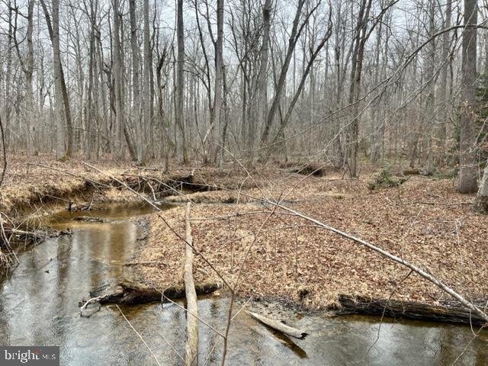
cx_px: 244
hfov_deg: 67.3
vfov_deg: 53.1
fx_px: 367
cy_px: 183
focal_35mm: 26
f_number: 1.6
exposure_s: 1/297
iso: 50
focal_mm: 5.1
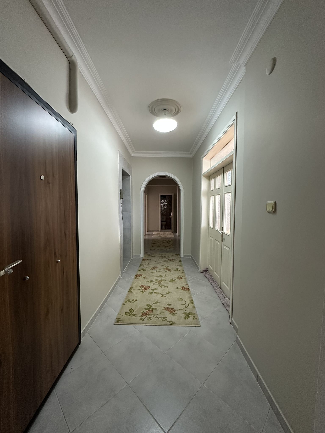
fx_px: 175
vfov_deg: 102.1
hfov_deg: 85.7
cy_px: 216
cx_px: 162
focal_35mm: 14
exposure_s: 1/50
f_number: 2.2
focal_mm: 2.22
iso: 200
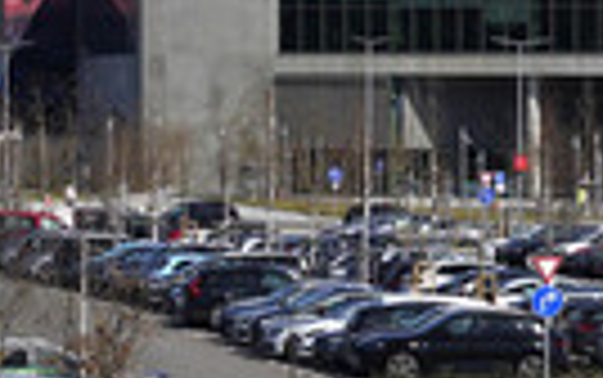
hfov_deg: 5.0
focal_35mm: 419
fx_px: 6892
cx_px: 569
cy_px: 18
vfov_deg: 3.1
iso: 100
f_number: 7.1
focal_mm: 122
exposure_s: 1/800
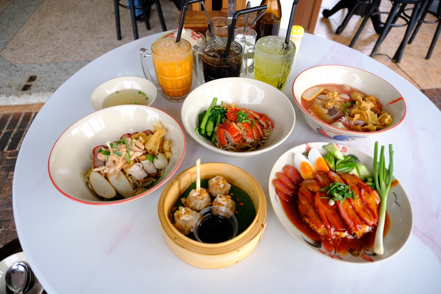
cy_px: 147
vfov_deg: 55.1
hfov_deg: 76.1
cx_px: 220
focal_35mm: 23
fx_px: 282
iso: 200
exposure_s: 1/100
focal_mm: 15
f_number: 3.5
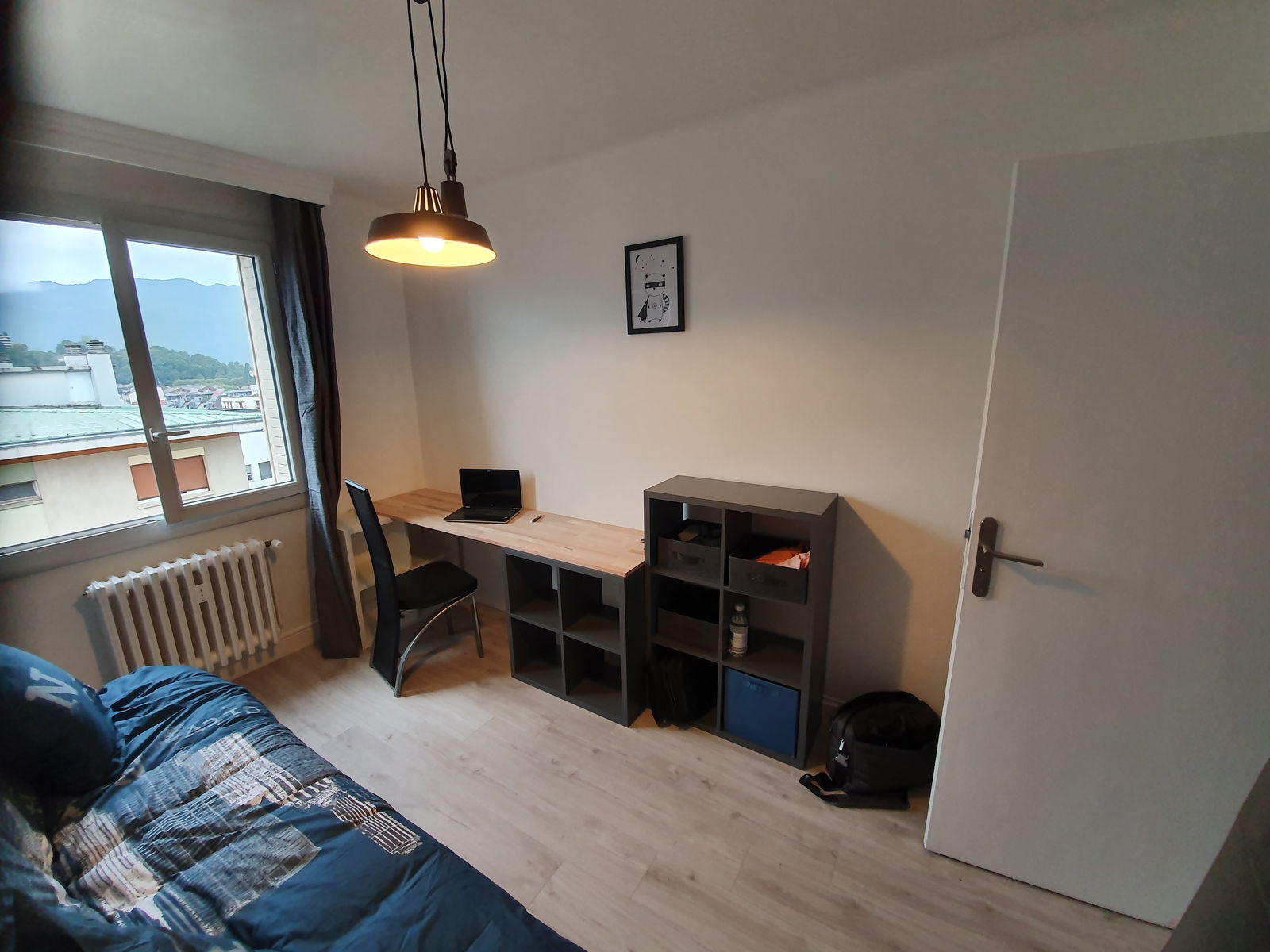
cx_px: 635
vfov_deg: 89.9
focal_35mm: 13
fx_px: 477
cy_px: 476
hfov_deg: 106.2
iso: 160
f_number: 2.2
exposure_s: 1/50
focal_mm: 1.8
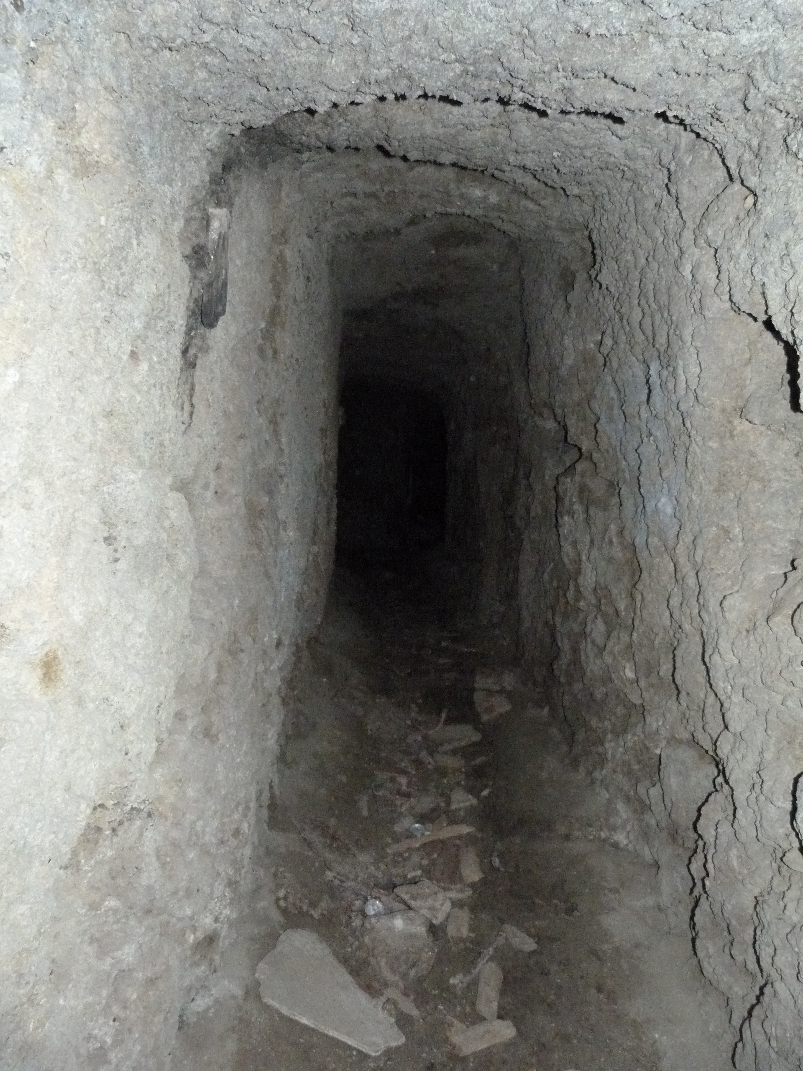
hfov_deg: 54.9
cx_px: 402
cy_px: 536
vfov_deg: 69.4
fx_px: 773
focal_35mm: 25
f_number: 2.8
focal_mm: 4.5
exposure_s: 1/30
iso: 800
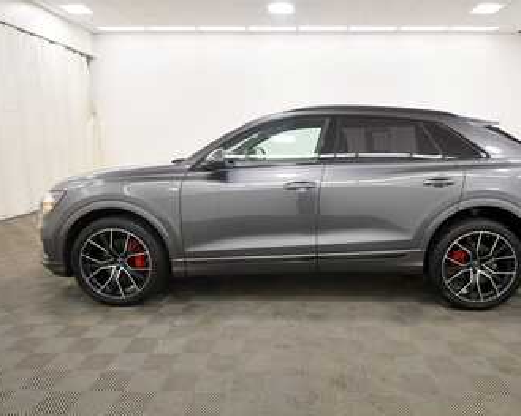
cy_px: 210
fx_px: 370
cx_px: 309
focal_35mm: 24
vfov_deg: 58.7
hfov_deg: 69.7
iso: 900
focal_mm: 14
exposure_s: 1/125
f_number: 5
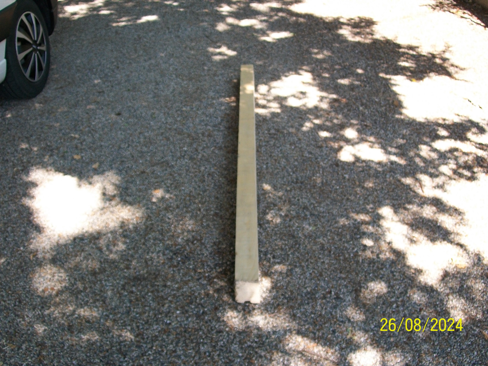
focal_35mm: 45
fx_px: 634
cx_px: 244
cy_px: 183
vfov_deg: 32.2
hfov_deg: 42.1
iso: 80
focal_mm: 7.6
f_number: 3
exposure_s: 1/125
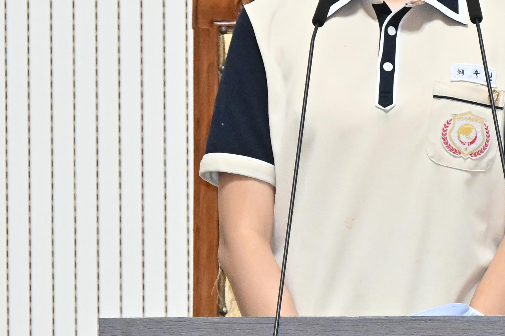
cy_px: 74
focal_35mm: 814
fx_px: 11413
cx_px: 369
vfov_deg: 1.7
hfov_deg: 2.5
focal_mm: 180
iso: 4000
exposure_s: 1/250
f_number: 6.3
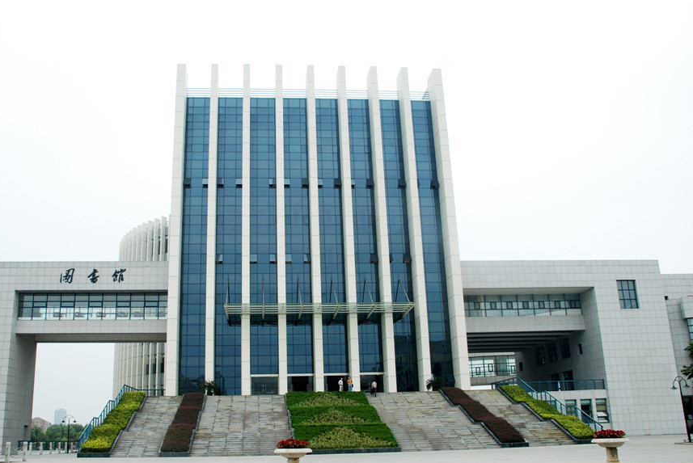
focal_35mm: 35
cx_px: 296
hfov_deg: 54.2
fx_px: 674
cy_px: 253
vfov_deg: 37.9
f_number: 8
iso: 200
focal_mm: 20
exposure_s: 1/125
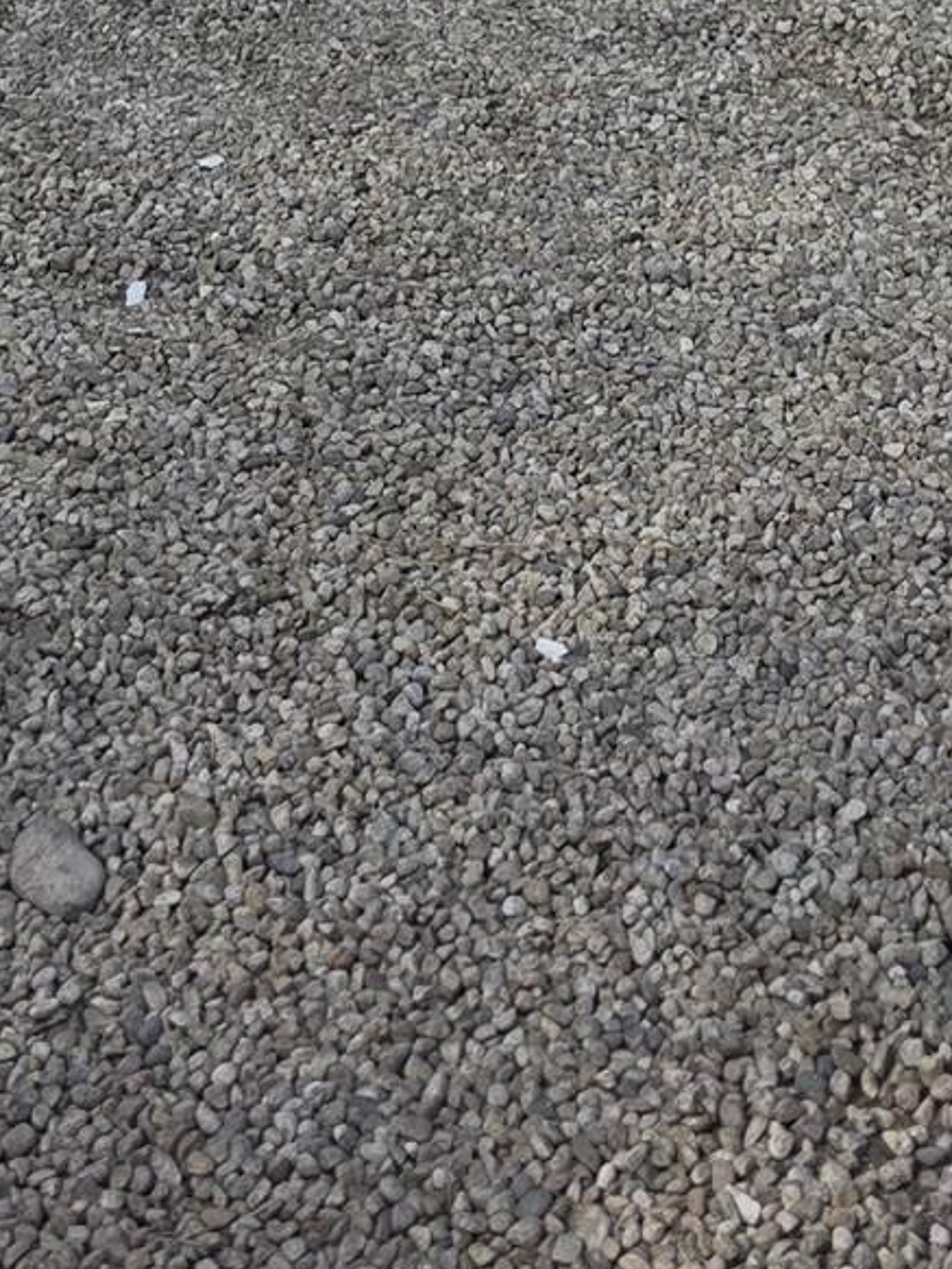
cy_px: -1003
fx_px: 3334
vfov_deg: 17.5
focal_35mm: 91
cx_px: 573
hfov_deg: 16.2
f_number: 1.7
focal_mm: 6.3
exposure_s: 1/3677
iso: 80
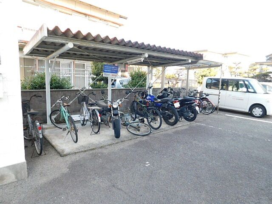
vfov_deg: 58.9
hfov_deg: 73.9
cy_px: 102
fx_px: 181
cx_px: 136
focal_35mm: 23
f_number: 3
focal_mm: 4
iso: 125
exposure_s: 1/125
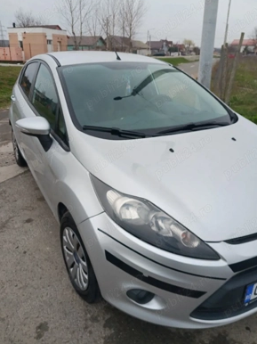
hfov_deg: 49.7
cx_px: 132
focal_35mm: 28
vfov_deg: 63.5
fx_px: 277
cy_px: 167
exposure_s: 1/101
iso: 25
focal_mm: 4
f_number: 1.8
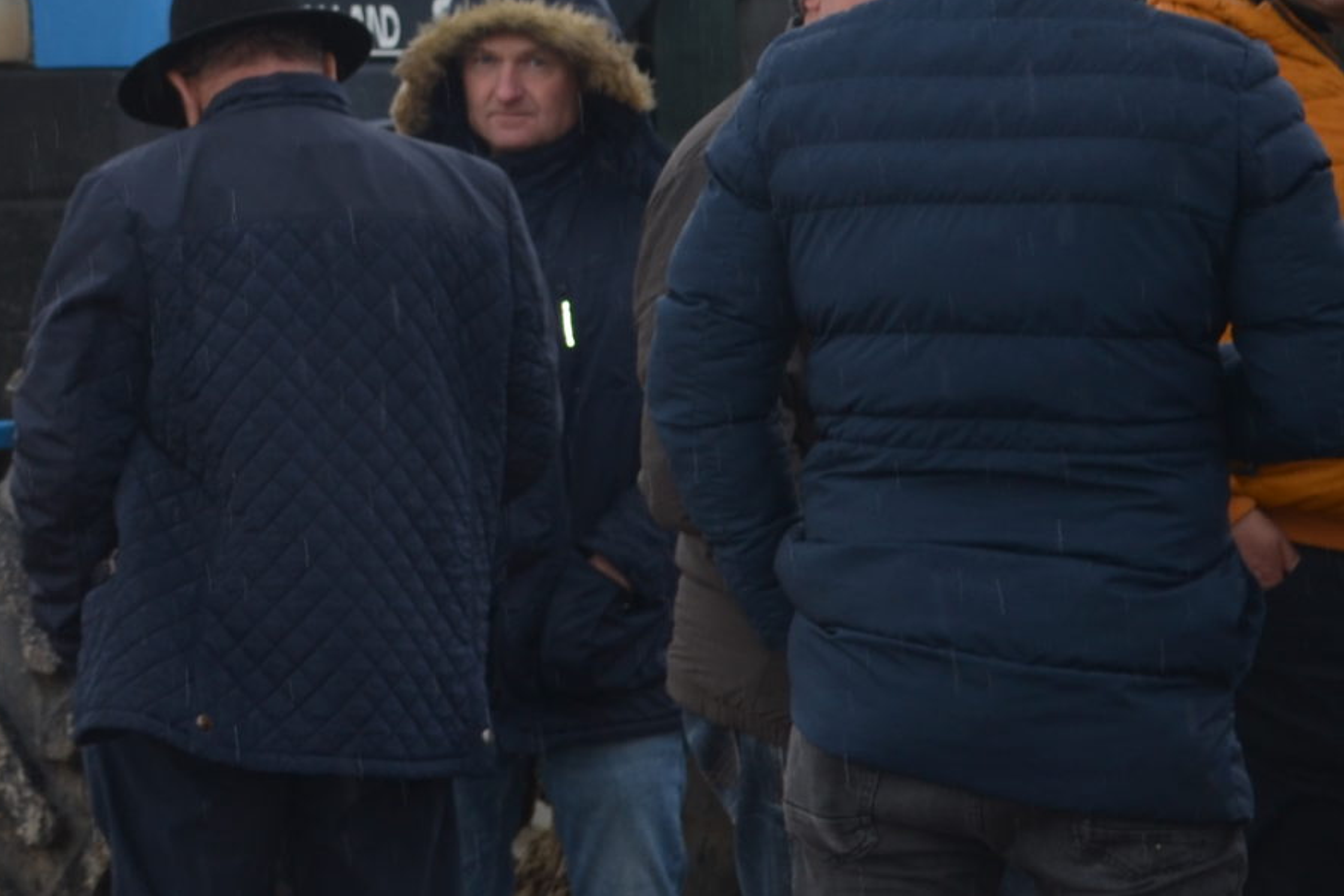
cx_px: -283
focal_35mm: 192
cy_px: 216
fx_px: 7185
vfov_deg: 7.1
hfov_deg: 10.5
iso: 100
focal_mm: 45
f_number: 5.3
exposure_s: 1/200
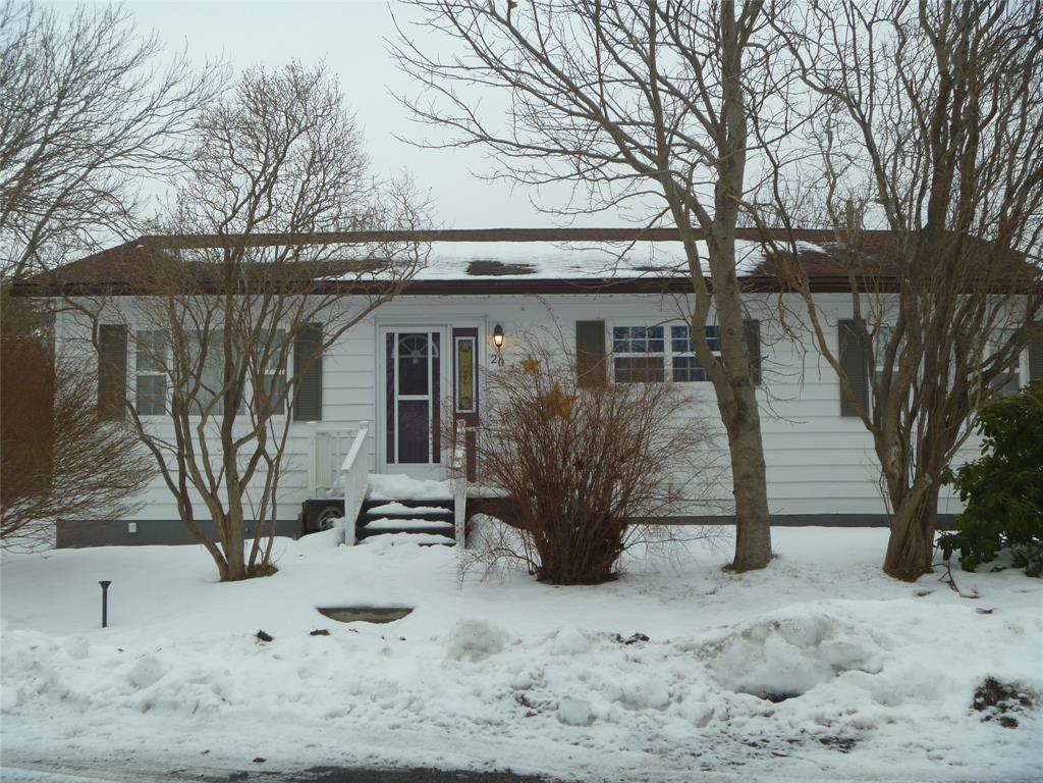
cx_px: 522
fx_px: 1055
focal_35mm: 35
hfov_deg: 52.6
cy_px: 392
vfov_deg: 40.7
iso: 80
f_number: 3.5
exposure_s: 1/200
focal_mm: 6.3
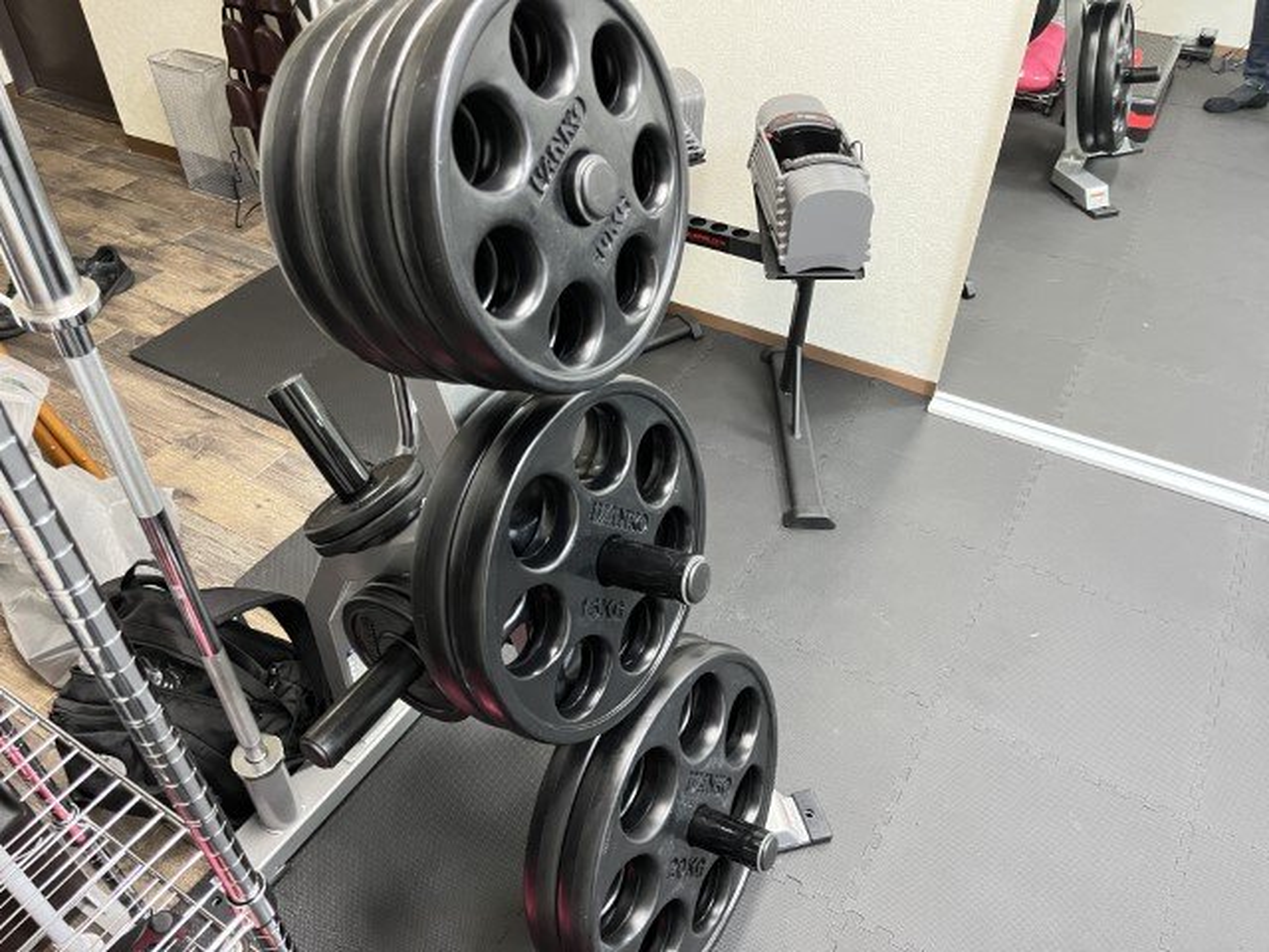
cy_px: 476
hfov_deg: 67.3
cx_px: 634
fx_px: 953
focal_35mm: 26
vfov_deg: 53.1
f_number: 1.6
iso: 400
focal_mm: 5.1
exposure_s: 1/50
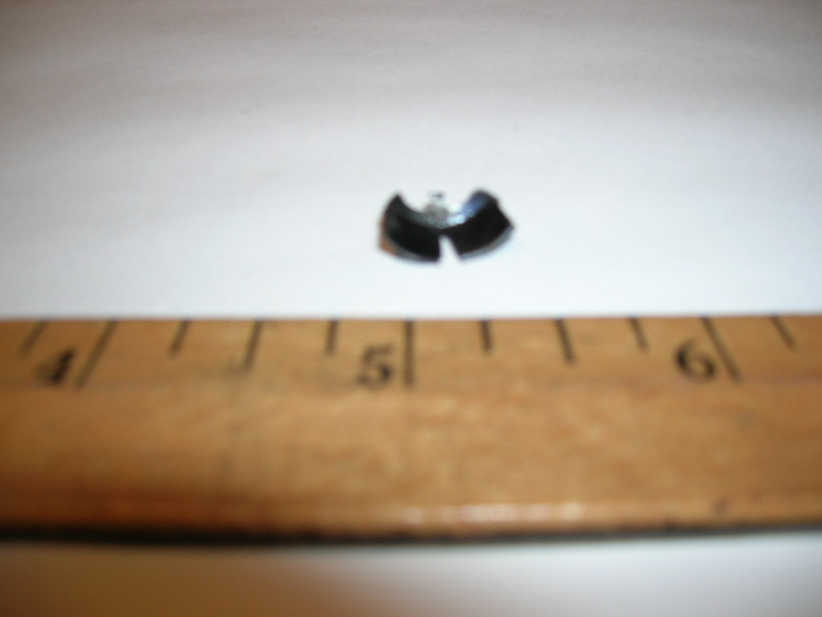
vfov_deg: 41.8
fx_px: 807
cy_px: 308
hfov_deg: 54.0
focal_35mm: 34
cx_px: 411
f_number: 2.9
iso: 50
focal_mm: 5.7
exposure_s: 1/60.1
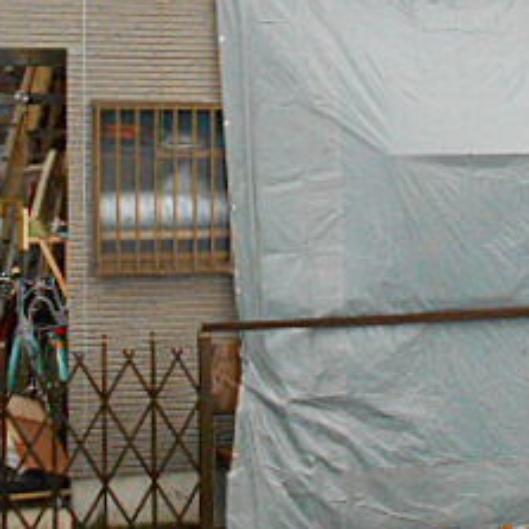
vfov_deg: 25.8
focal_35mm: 66
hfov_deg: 25.4
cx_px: 460
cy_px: 145
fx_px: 1141
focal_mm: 4.6
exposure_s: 1/250
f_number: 3.2
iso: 500
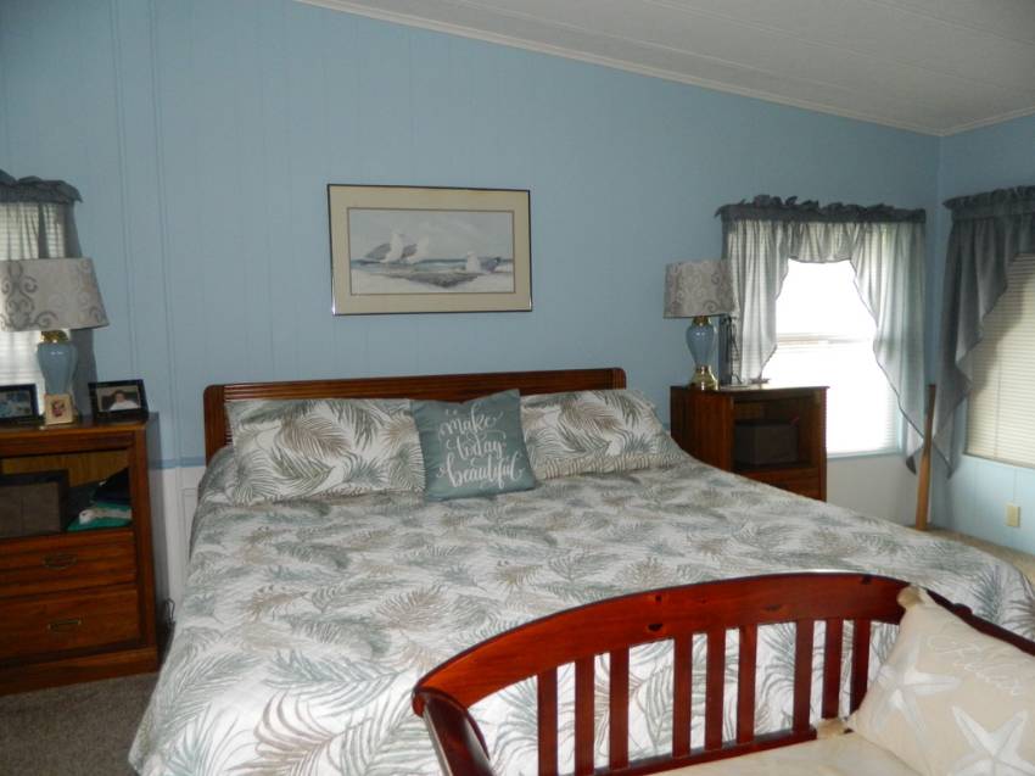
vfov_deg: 54.9
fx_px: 747
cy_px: 388
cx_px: 518
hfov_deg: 69.4
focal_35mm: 25
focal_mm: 4.5
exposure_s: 1/30
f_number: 3.1
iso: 200
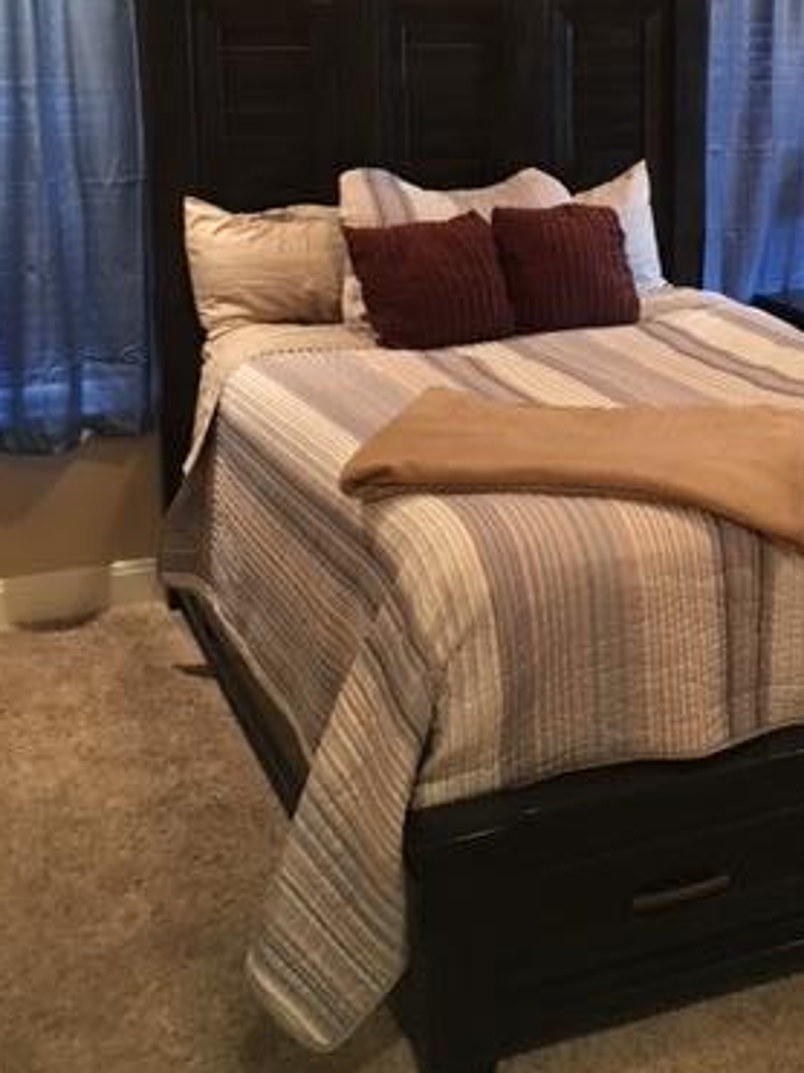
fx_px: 1549
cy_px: 252
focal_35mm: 50
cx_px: 587
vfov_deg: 37.2
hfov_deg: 28.7
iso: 100
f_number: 2.2
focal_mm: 4.15
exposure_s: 1/8
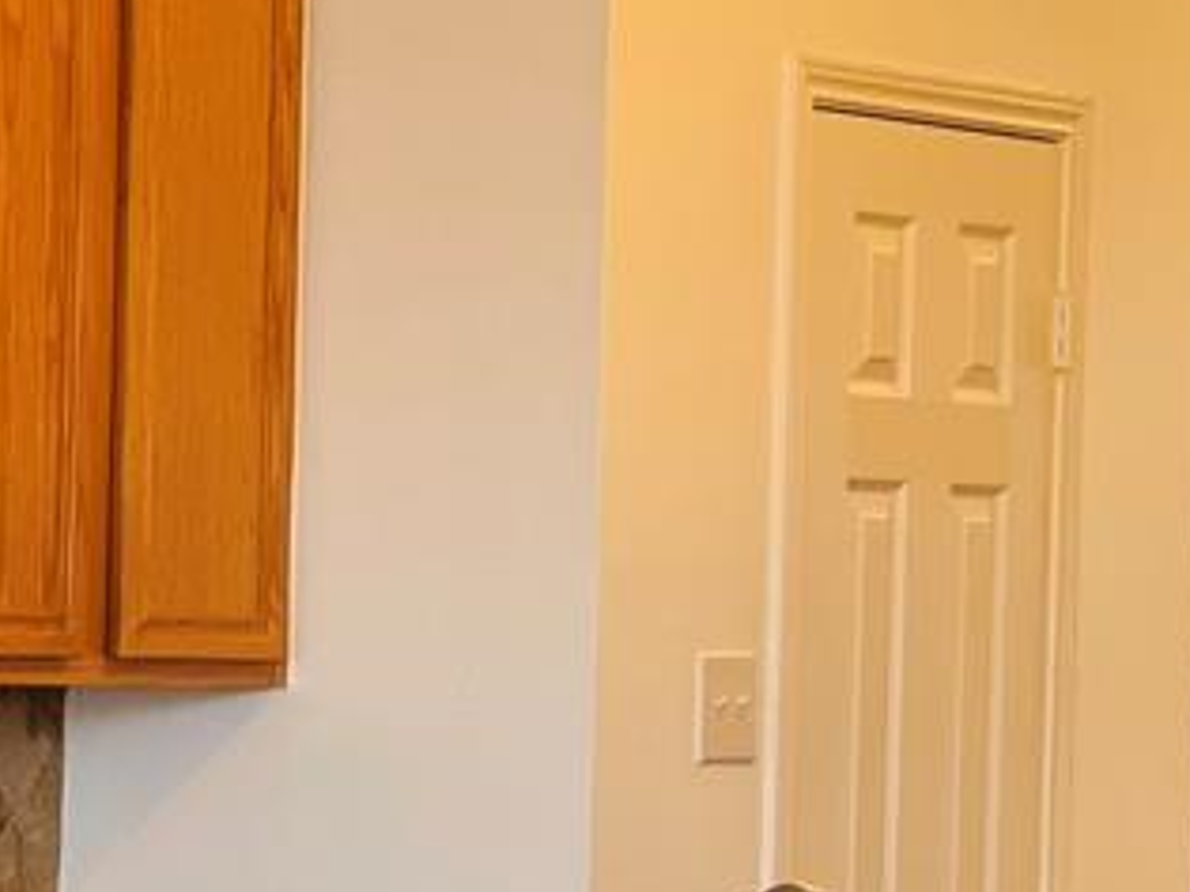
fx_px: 7148
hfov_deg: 9.5
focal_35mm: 208
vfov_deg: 7.1
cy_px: 605
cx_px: 631
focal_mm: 7.5
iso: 200
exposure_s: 1/120
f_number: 2.2
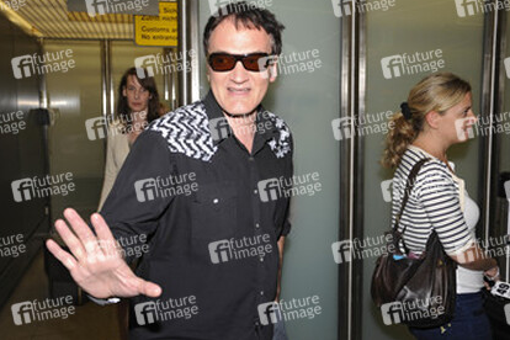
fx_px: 524
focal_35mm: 37
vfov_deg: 35.9
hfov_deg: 51.9
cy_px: 156
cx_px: 257
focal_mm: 34
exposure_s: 1/200
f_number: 6.3
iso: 800
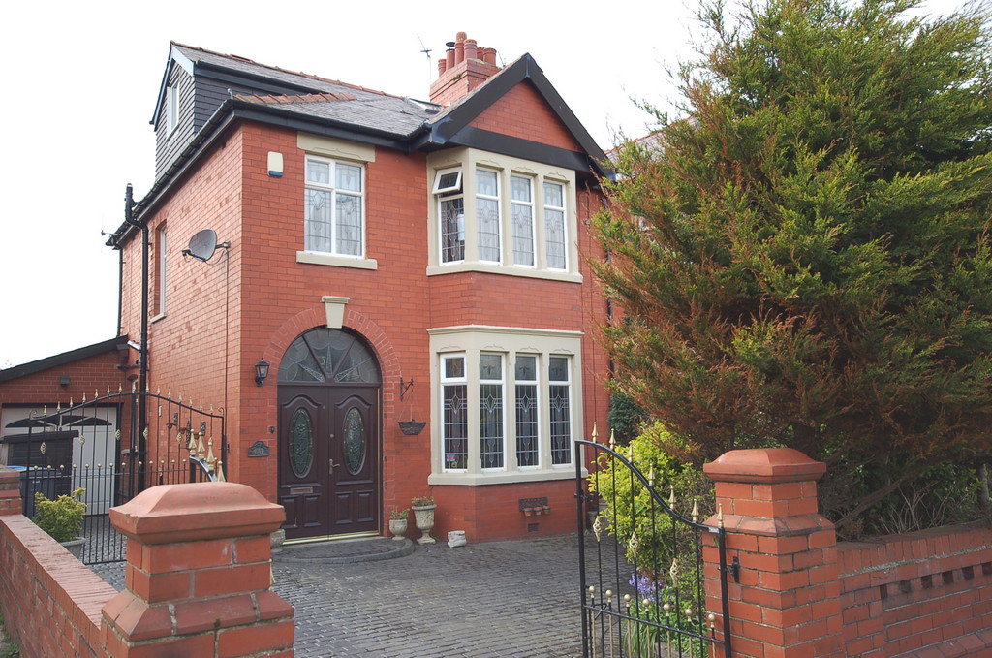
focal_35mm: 30
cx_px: 496
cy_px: 329
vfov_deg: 43.5
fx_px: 825
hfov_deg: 62.0
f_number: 5.6
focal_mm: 20
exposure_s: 1/125
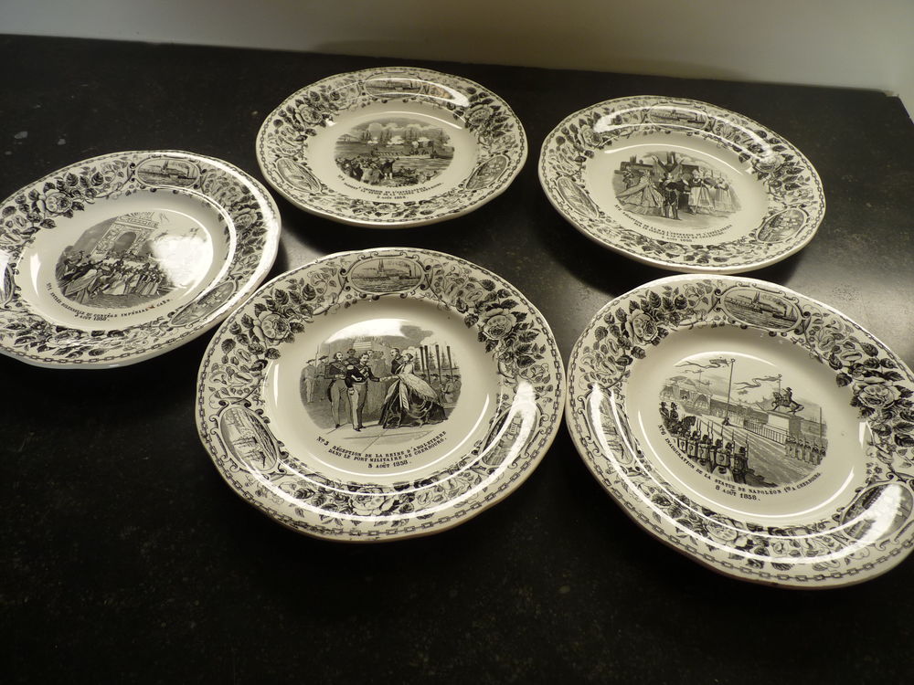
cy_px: 342
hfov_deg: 65.3
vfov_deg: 51.4
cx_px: 457
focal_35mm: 27
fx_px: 713
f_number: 2.8
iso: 80
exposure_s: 1/80
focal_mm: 4.8
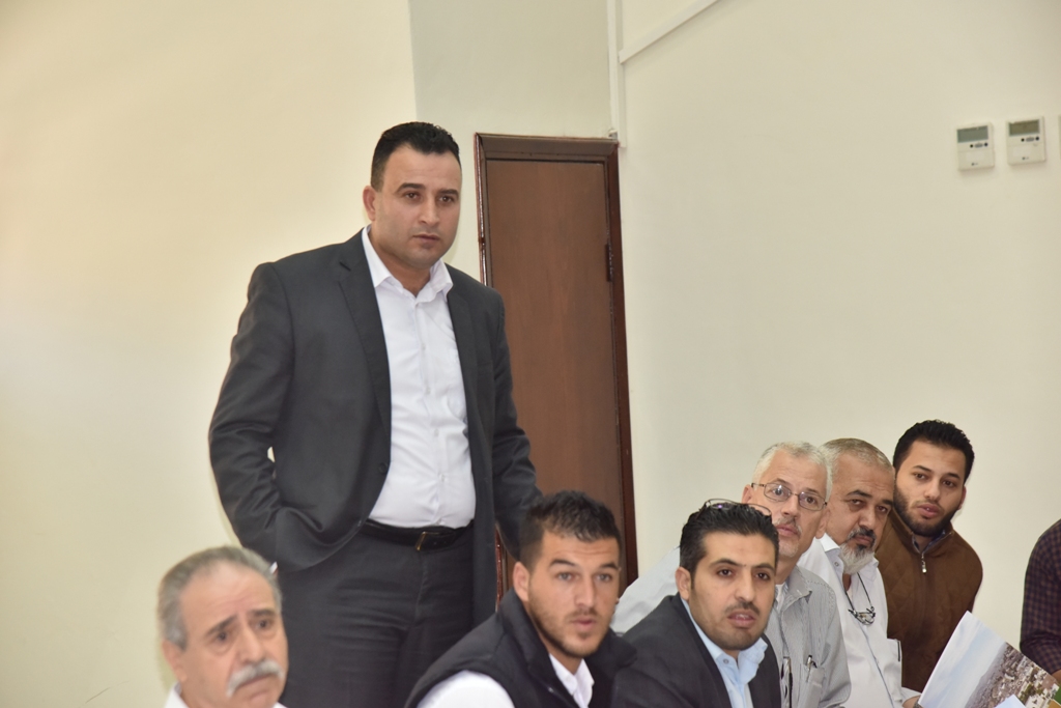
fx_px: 3095
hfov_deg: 19.5
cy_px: 354
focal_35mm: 105
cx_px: 530
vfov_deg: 13.0
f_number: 6.3
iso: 2000
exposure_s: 1/250
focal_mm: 105
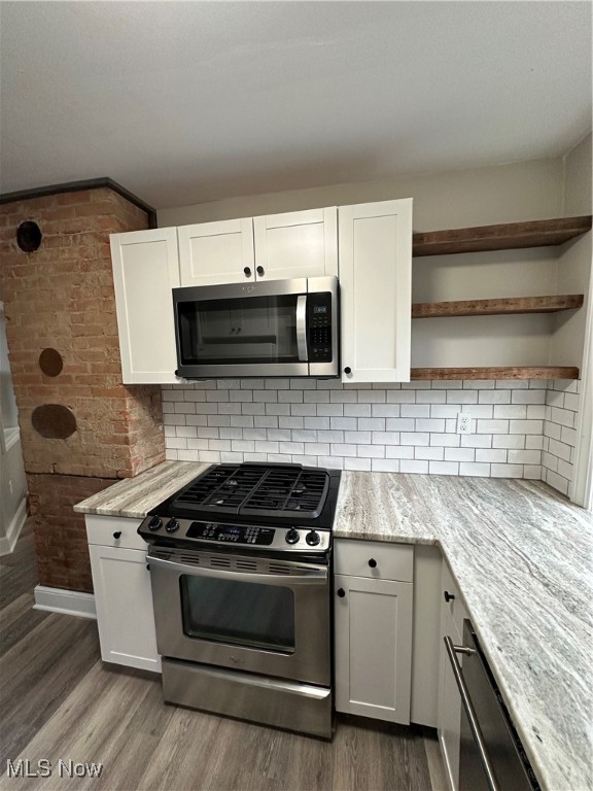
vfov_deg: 102.1
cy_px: 396
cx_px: 296
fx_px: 320
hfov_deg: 85.7
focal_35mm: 14
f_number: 2.2
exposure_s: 1/120
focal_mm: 2.22
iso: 320
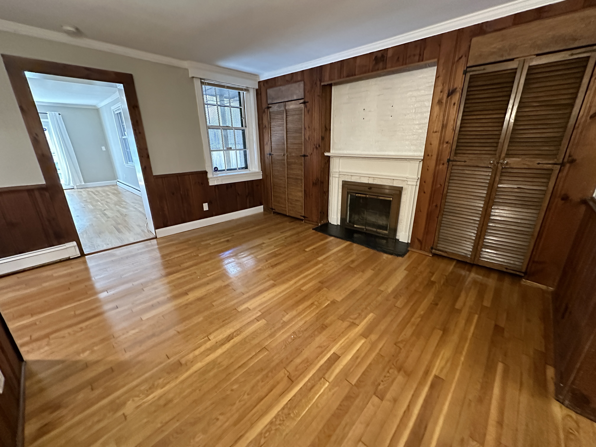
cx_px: 298
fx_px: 241
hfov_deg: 102.1
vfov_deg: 85.7
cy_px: 224
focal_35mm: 14
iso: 1000
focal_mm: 2.22
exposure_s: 1/60
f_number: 2.2
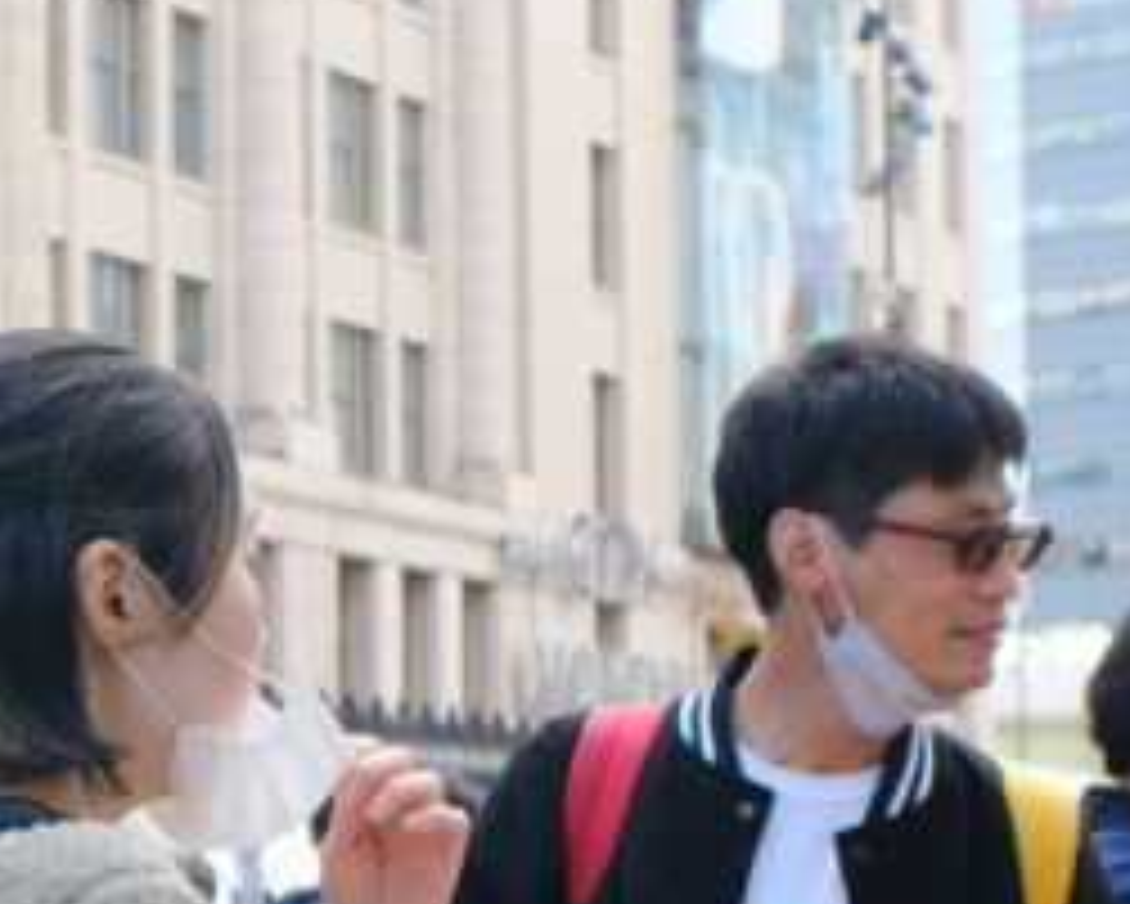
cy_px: 713
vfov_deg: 11.5
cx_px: -293
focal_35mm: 134
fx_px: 4483
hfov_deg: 13.9
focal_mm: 23
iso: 320
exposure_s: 1/280
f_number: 4.5
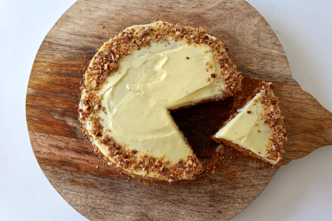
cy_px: 110
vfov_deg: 31.9
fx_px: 387
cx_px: 166
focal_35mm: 42
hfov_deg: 46.4
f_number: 8
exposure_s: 1/60
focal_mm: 42
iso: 320
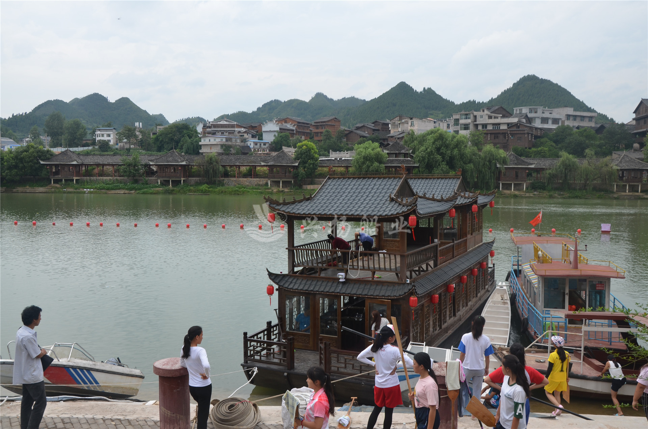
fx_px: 593
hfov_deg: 57.3
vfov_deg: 39.8
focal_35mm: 33
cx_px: 324
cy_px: 214
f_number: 8
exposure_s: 1/250
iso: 180
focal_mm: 22
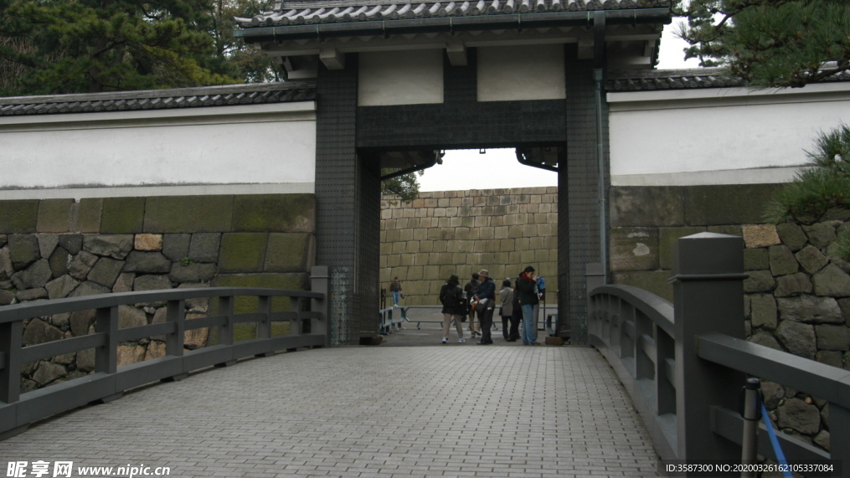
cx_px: 422
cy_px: 200
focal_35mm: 38
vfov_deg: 31.1
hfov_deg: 52.8
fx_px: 856
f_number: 6.3
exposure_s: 1/160
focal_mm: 24
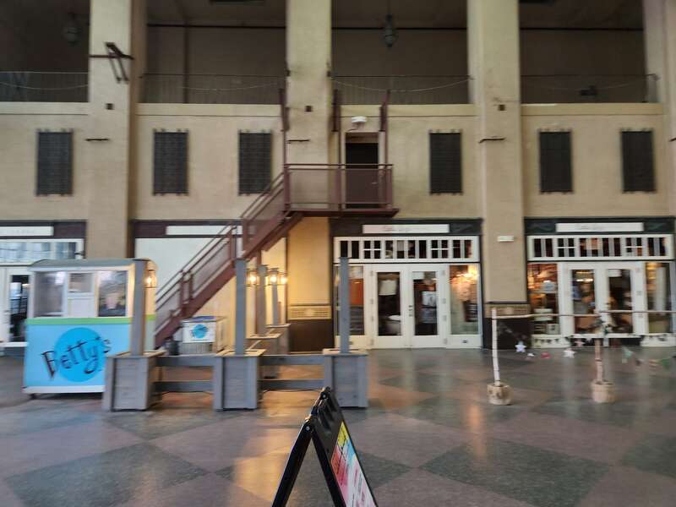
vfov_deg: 58.9
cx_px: 338
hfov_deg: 73.9
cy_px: 254
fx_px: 449
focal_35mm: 23
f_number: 1.8
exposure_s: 1/60
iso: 250
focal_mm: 5.4
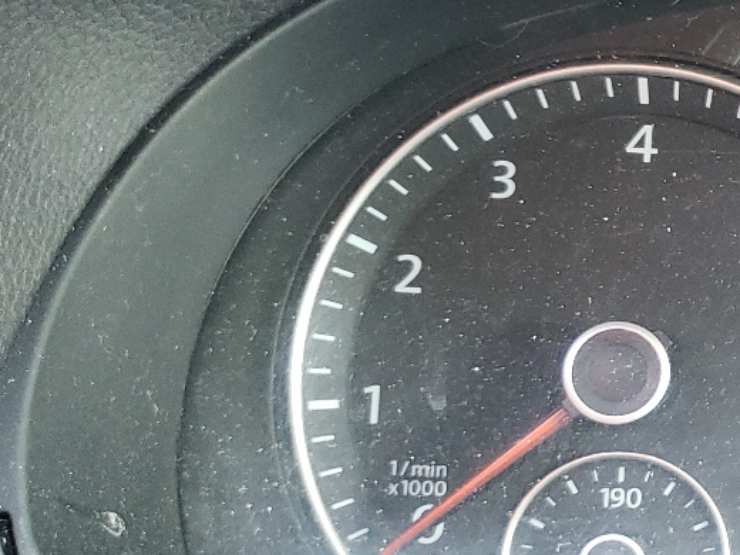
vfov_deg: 18.4
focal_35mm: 80
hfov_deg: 21.1
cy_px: 280
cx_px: 1067
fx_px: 1710
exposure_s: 1/50
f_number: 1.5
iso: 172
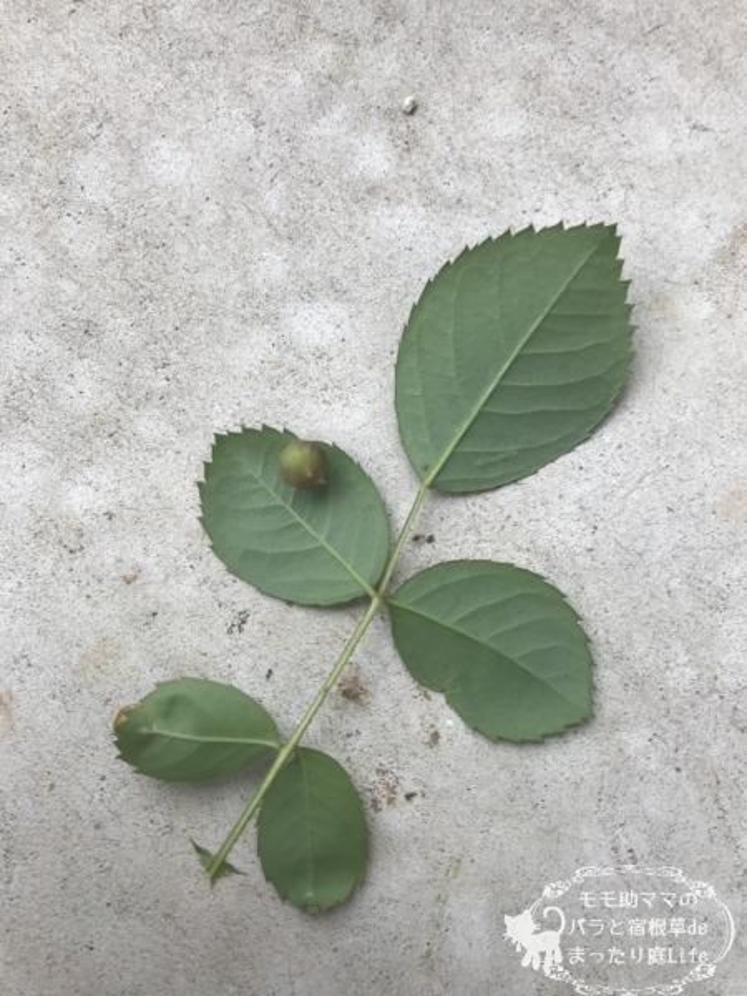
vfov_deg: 63.4
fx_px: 806
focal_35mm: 28
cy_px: 498
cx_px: 374
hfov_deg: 49.7
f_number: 1.8
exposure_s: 1/125
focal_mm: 3.99
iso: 20
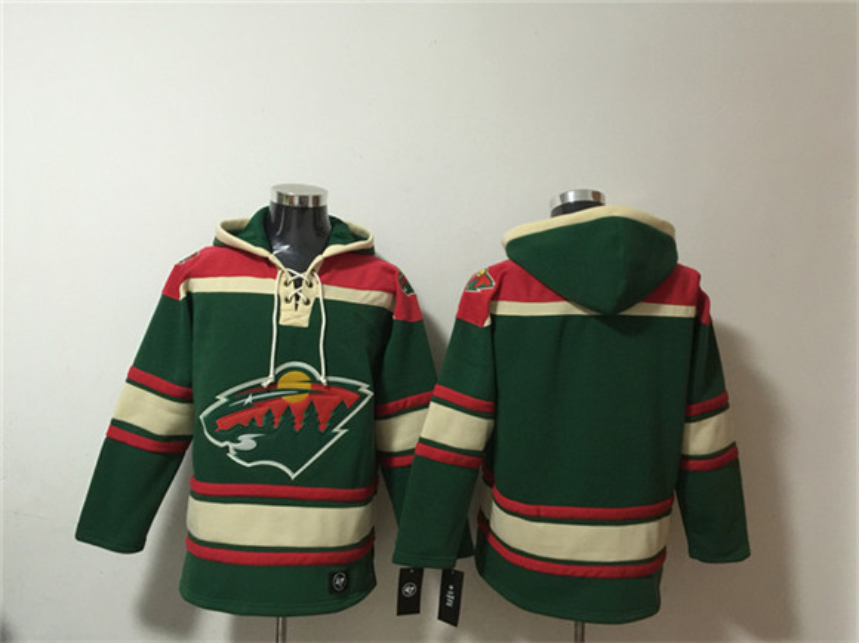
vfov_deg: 48.2
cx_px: 430
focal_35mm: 29
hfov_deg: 61.7
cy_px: 322
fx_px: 719
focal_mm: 4.15
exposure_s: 1/10
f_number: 2.2
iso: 125
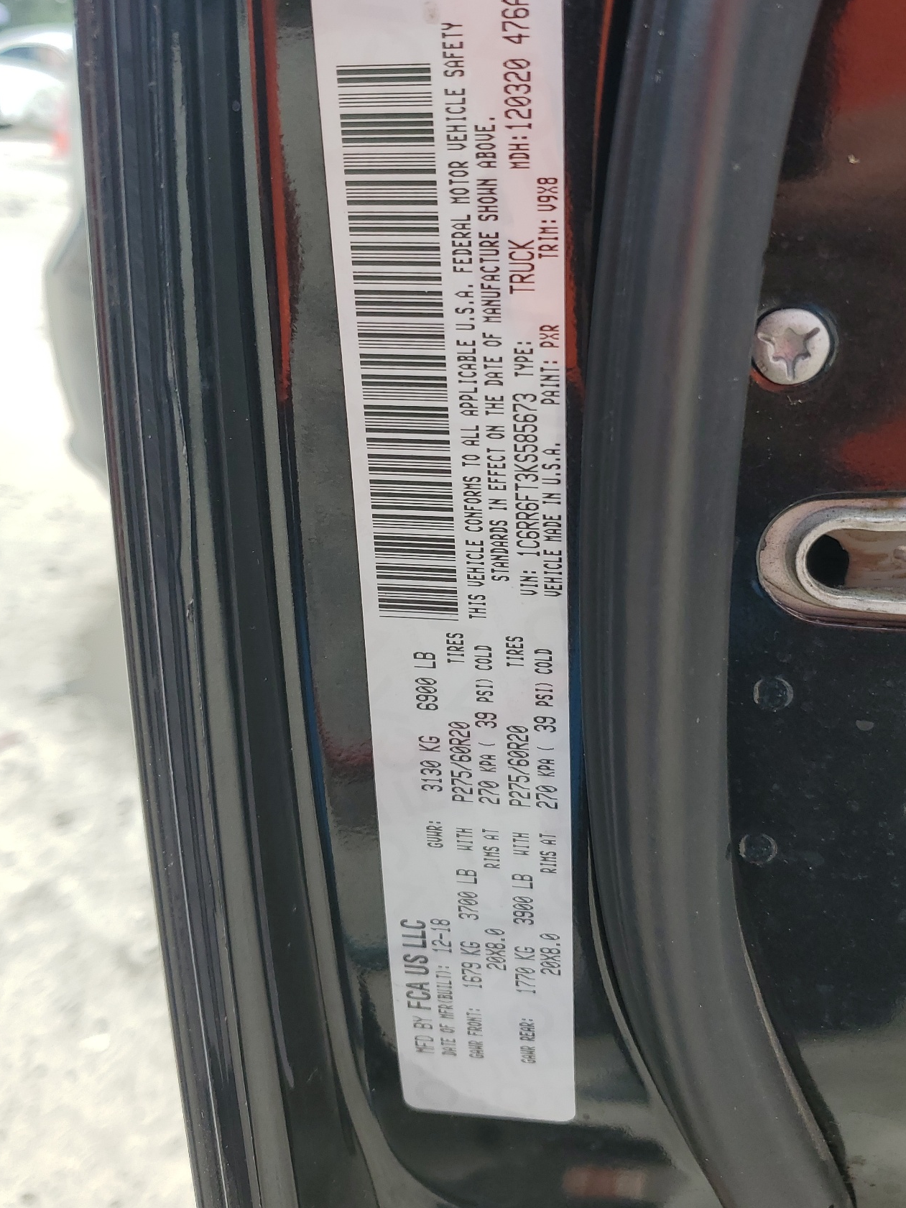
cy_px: 521
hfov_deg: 42.9
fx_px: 1151
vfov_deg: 55.2
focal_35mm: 33
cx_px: 486
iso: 50
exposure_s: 1/833
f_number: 1.5
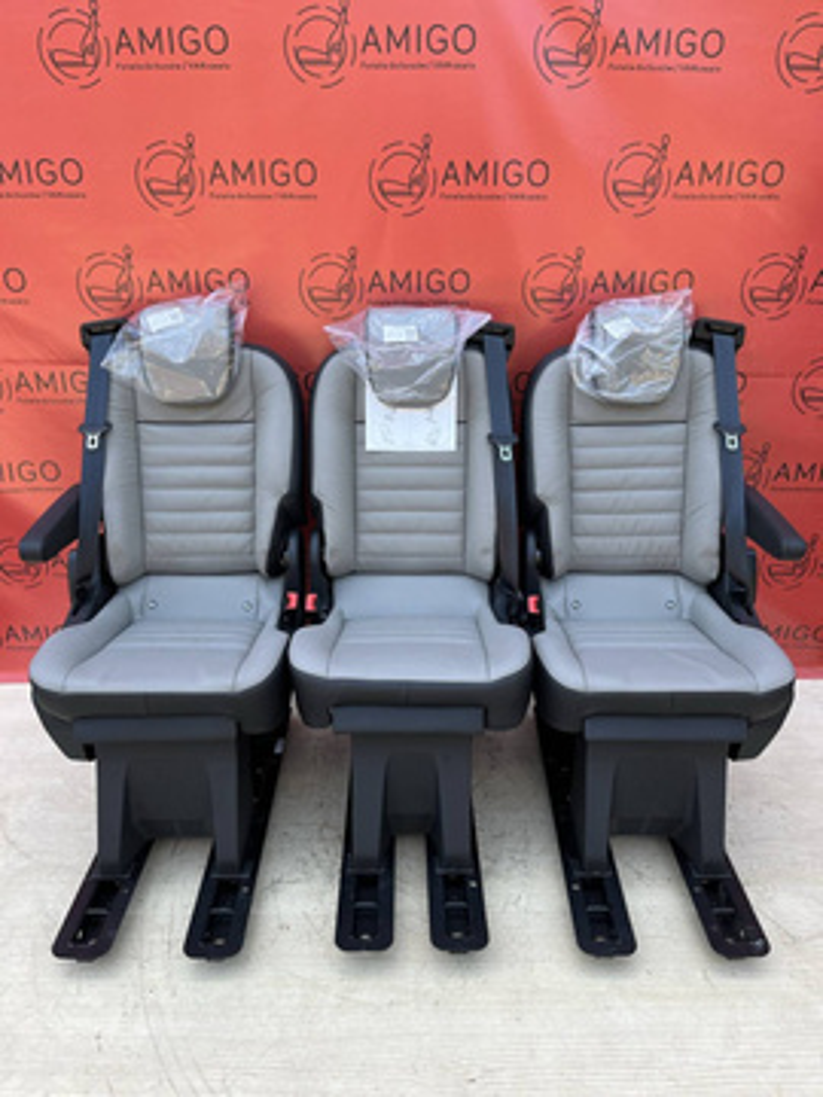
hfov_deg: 53.1
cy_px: 548
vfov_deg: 67.3
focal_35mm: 26
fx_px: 824
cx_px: 412
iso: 40
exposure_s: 1/237
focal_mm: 5.1
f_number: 1.6
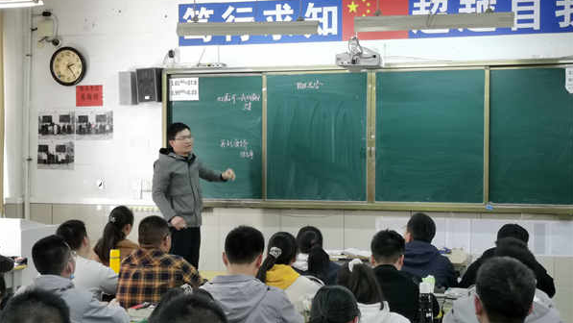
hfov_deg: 36.0
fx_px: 881
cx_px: 287
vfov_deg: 20.7
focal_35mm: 58
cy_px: 171
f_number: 1.8
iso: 125
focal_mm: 5.58
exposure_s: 1/50
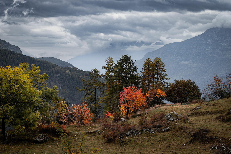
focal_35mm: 105
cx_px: 116
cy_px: 77
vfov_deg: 13.0
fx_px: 674
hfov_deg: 19.5
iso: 180
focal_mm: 105
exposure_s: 1/125
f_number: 9
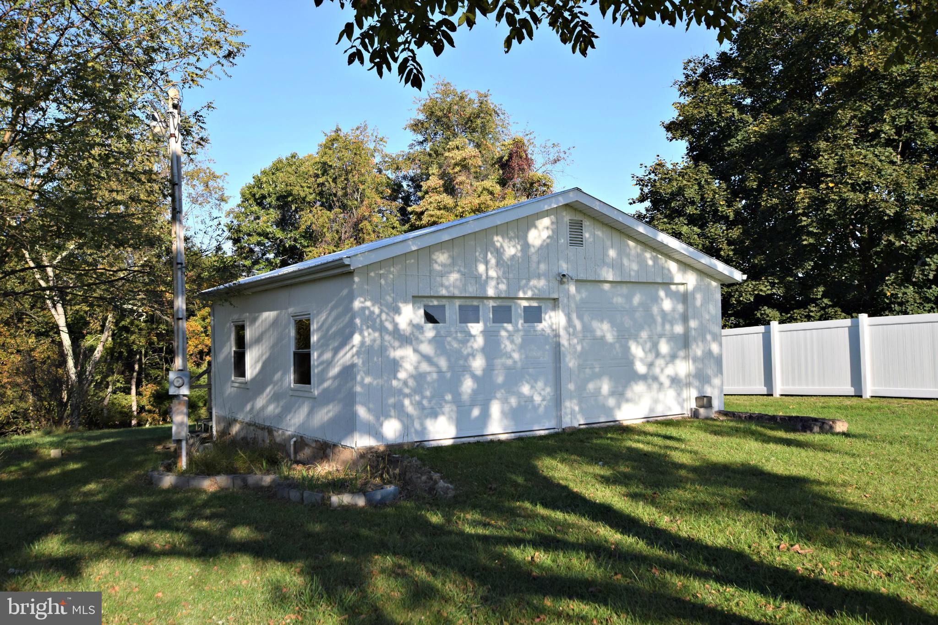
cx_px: 469
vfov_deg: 43.6
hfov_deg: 61.9
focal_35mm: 30
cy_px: 312
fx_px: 782
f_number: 9
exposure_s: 1/320
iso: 200
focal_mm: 20
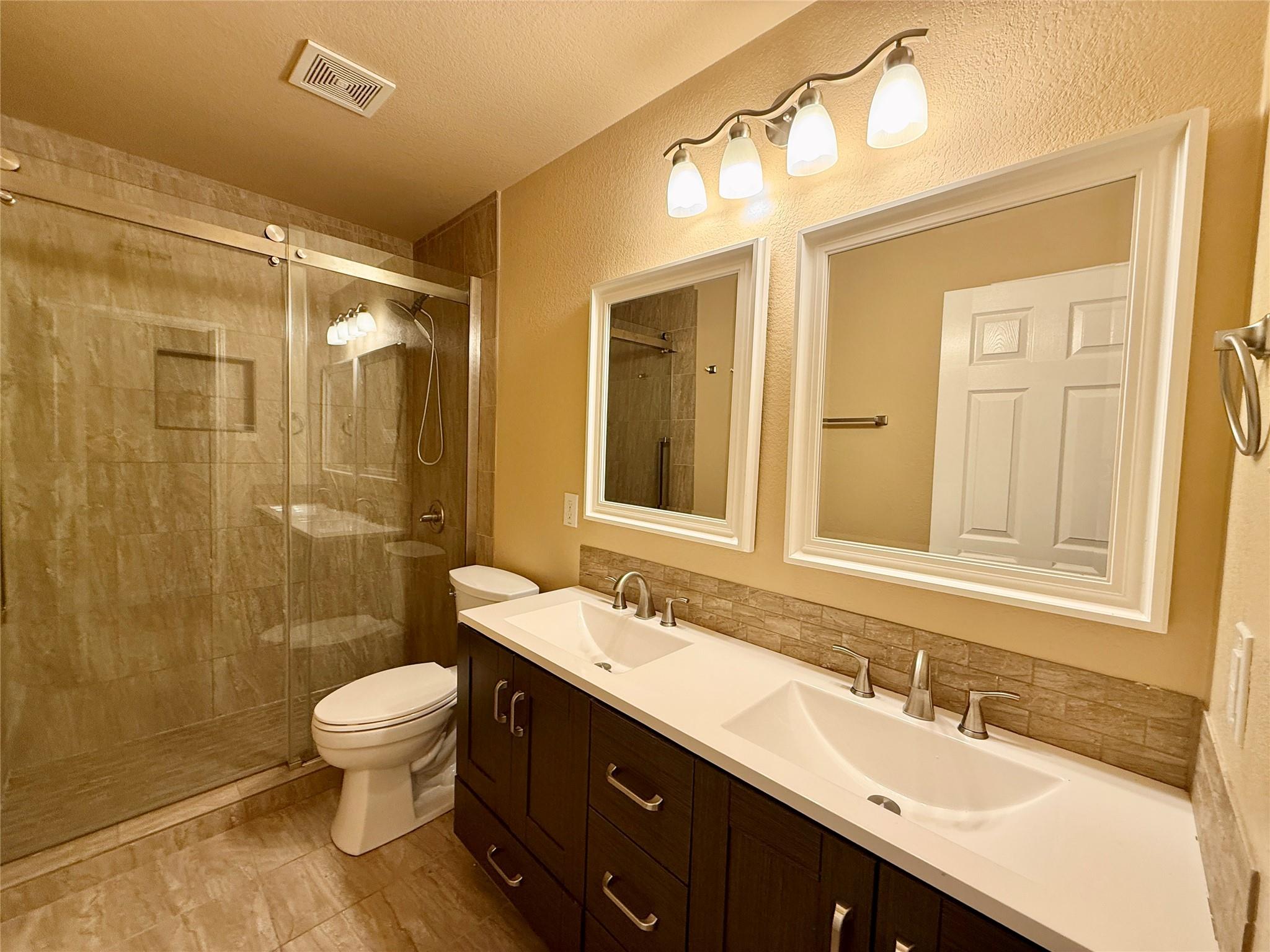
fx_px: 514
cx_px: 635
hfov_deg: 102.1
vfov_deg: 85.7
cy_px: 476
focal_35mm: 14
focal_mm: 2.22
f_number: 2.2
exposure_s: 1/120
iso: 160
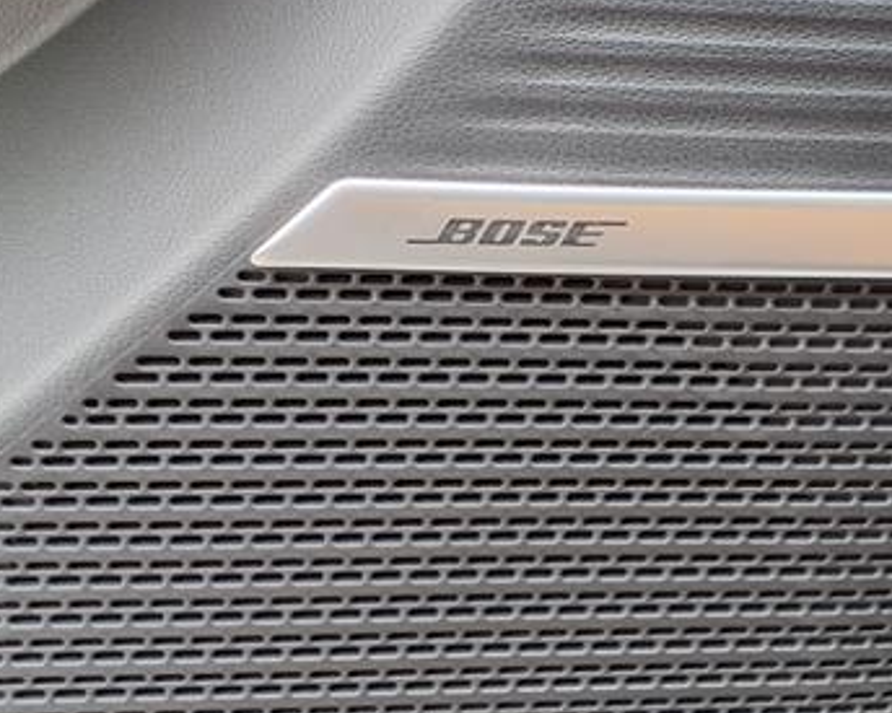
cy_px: 254
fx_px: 1293
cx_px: 563
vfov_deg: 30.7
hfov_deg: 37.8
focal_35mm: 49
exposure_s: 1/40
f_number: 1.9
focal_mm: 3.58
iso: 80
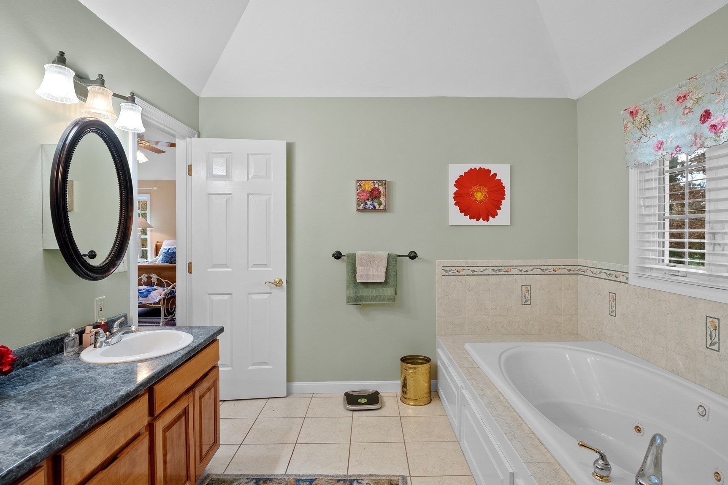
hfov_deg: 86.9
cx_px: 380
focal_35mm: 19
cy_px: 235
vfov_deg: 64.5
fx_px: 384
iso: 320
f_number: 8
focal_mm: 16
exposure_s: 1/2
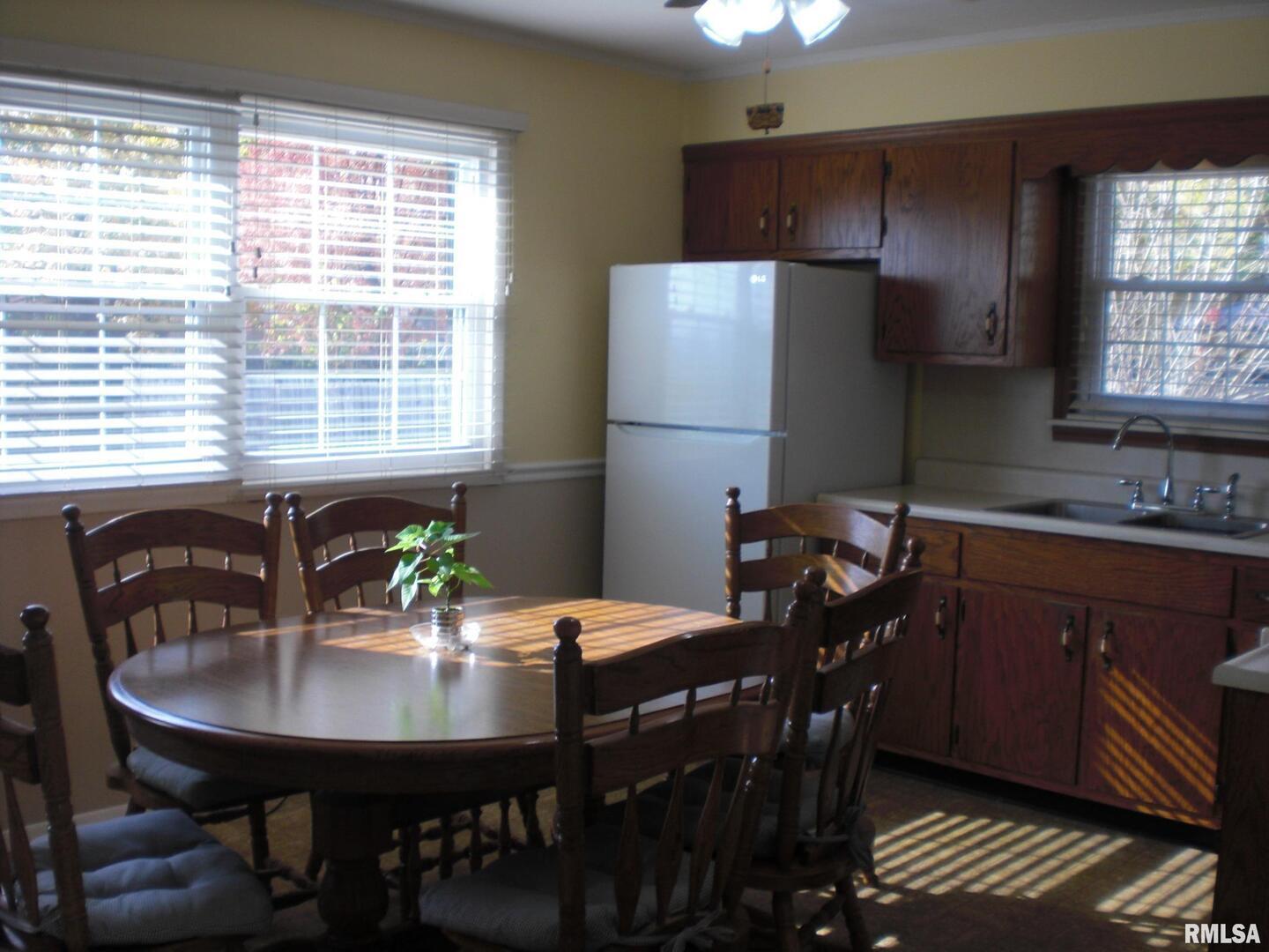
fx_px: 1393
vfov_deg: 37.7
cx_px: 634
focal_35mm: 38
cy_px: 476
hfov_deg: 49.0
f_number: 3.1
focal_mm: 6.3
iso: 64
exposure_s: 1/100
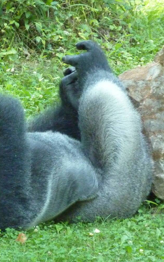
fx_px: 3640
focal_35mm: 509
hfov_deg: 2.6
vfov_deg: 4.1
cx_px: -30
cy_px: 130
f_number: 4.9
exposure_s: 1/160
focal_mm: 49.2
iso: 800
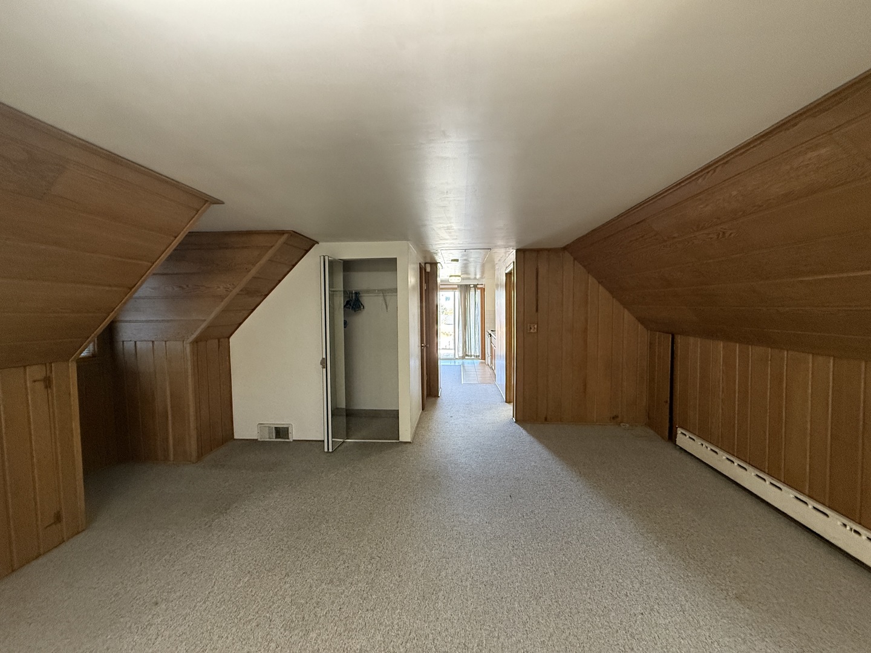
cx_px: 436
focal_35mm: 14
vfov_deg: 85.7
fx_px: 352
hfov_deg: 102.1
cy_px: 326
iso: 500
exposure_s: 1/120
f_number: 2.2
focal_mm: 2.22
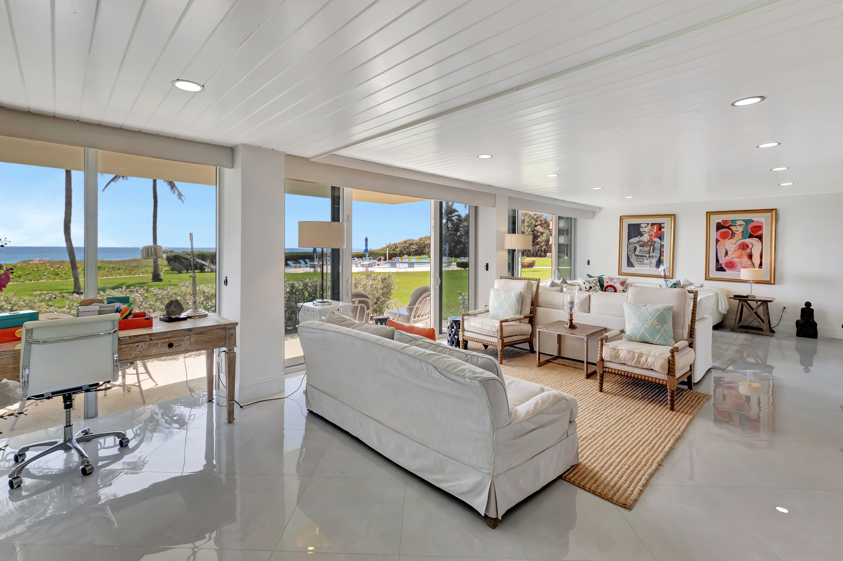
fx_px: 351
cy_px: 280
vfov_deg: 77.3
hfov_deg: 100.4
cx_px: 422
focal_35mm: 15
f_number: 8
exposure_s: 1/100
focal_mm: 10
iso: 640
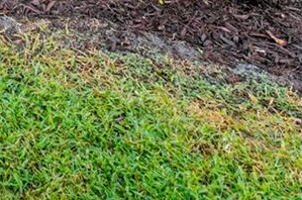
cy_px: -312
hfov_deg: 17.0
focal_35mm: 78
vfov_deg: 12.6
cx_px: -342
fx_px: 650
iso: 400
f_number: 8
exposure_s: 1/30
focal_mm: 14.5
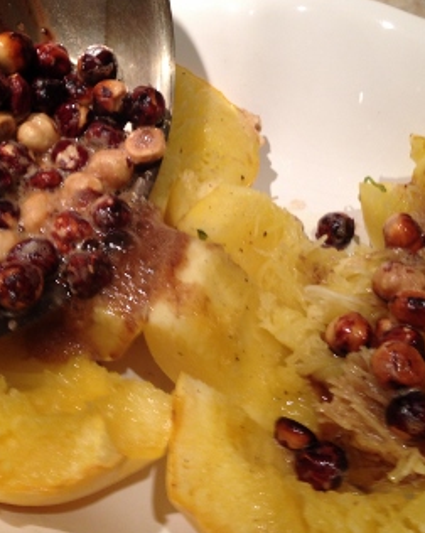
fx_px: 772
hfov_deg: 30.8
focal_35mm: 49
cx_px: 212
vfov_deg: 38.1
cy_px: 240
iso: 64
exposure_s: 1/20
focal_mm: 4.12
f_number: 2.4
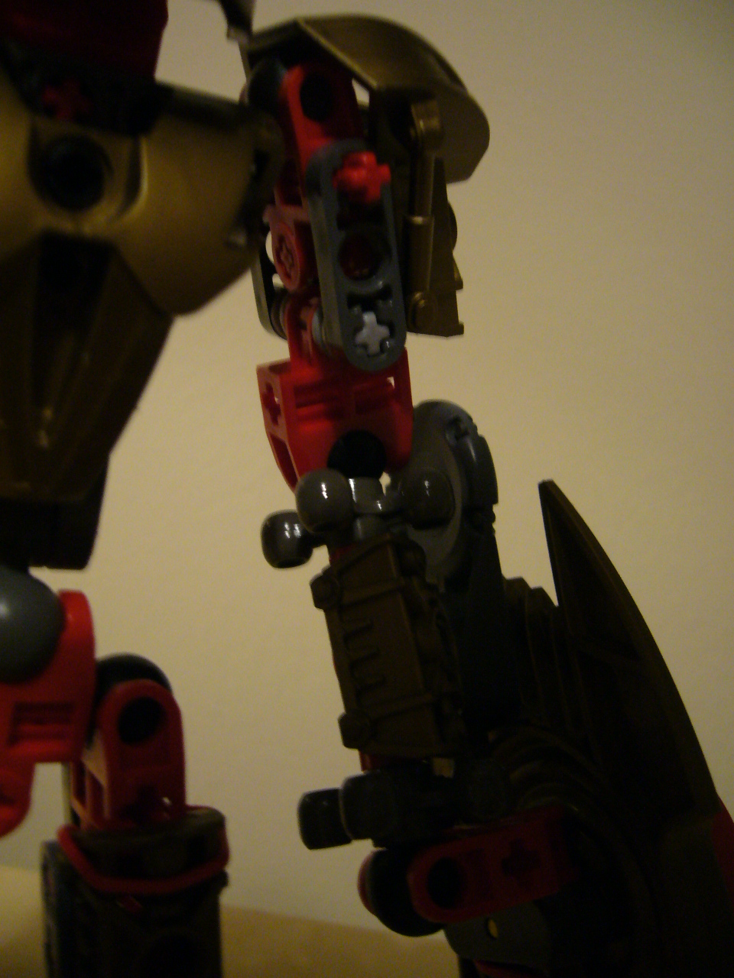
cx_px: 367
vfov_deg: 52.6
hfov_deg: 40.7
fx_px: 990
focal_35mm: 35
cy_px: 489
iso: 200
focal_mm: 5.8
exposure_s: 1/6
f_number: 2.8
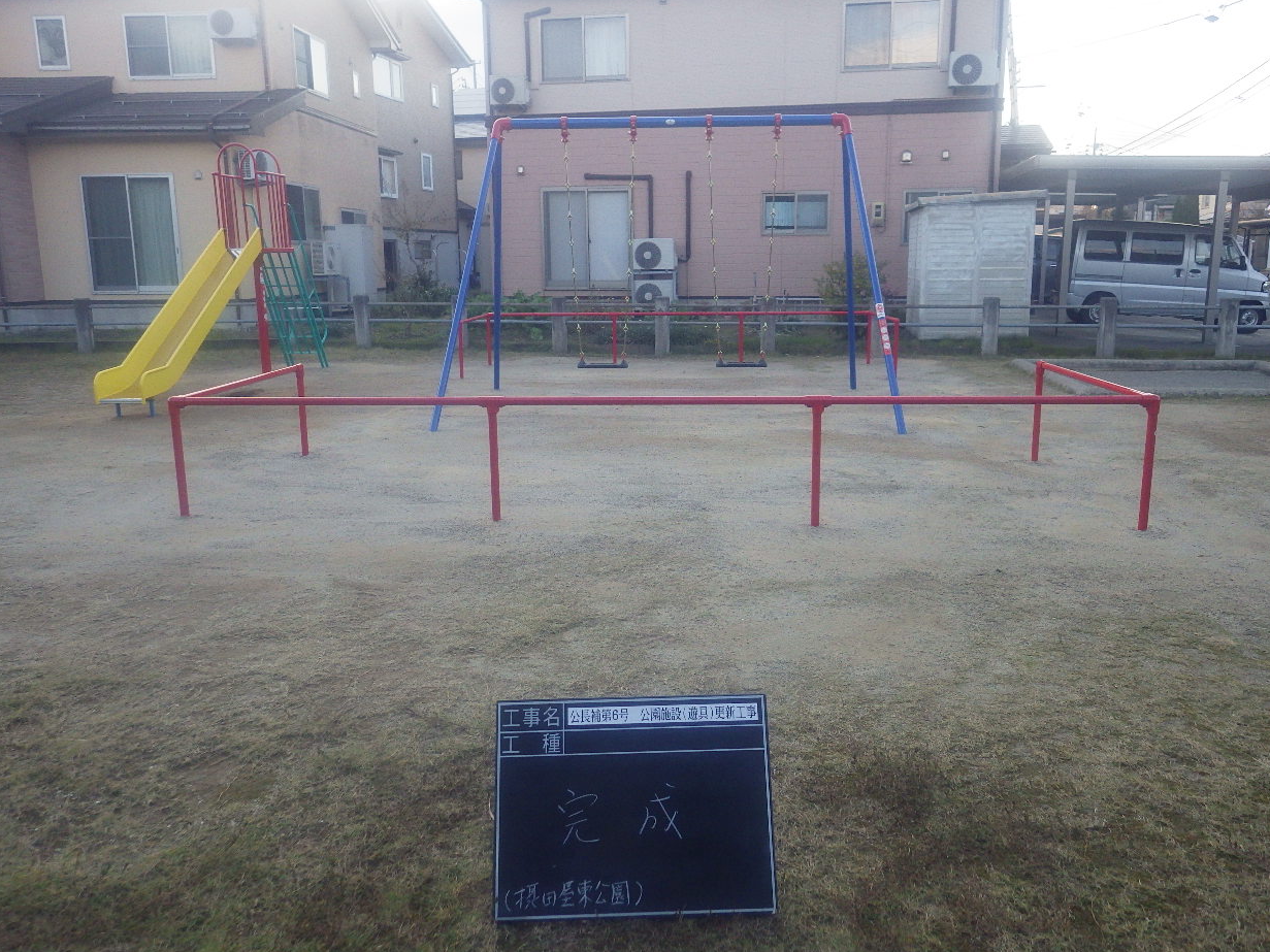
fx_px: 954
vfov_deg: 53.0
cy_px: 460
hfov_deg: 67.3
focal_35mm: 26
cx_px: 654
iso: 250
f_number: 2.8
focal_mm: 4.5
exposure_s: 1/400
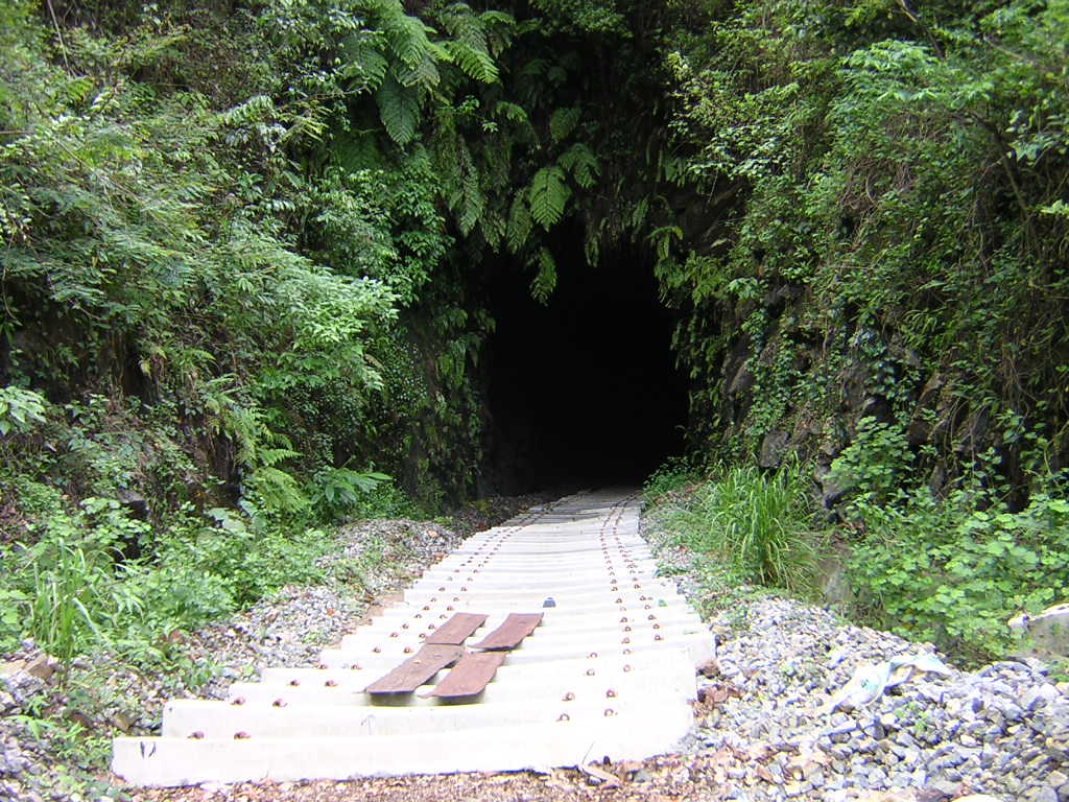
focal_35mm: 36
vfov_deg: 39.7
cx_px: 534
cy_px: 401
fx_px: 1112
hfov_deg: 51.4
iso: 100
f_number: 2.6
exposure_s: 1/63.1
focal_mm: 4.7
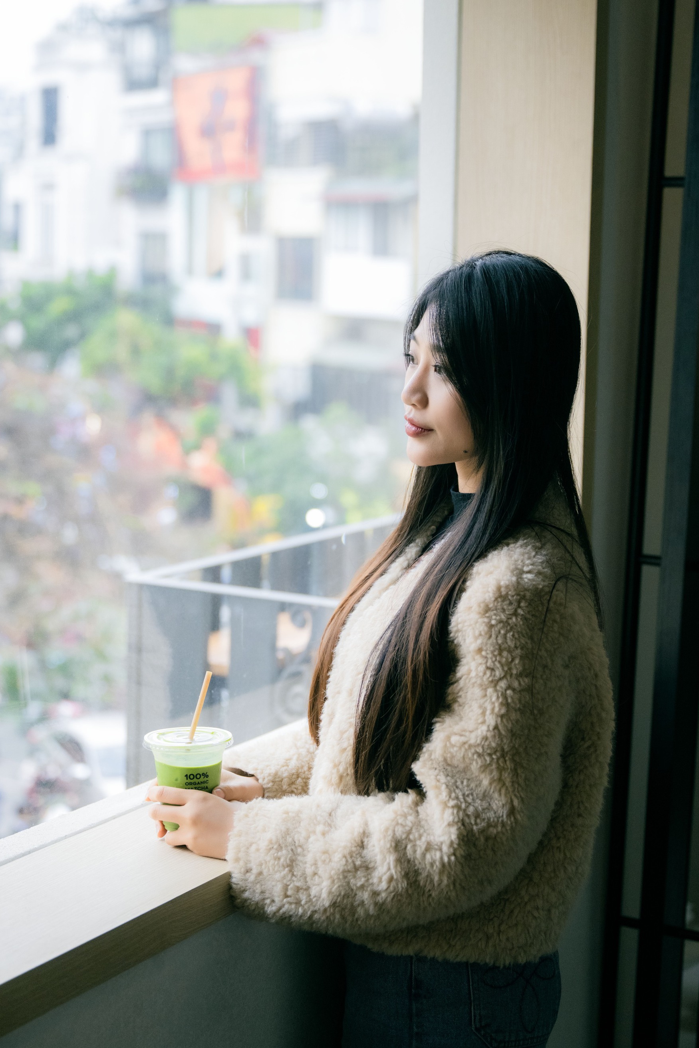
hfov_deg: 21.2
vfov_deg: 31.4
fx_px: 1864
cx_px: 348
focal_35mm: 64
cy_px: 465
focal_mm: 56
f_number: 3.2
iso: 1600
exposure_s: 1/400
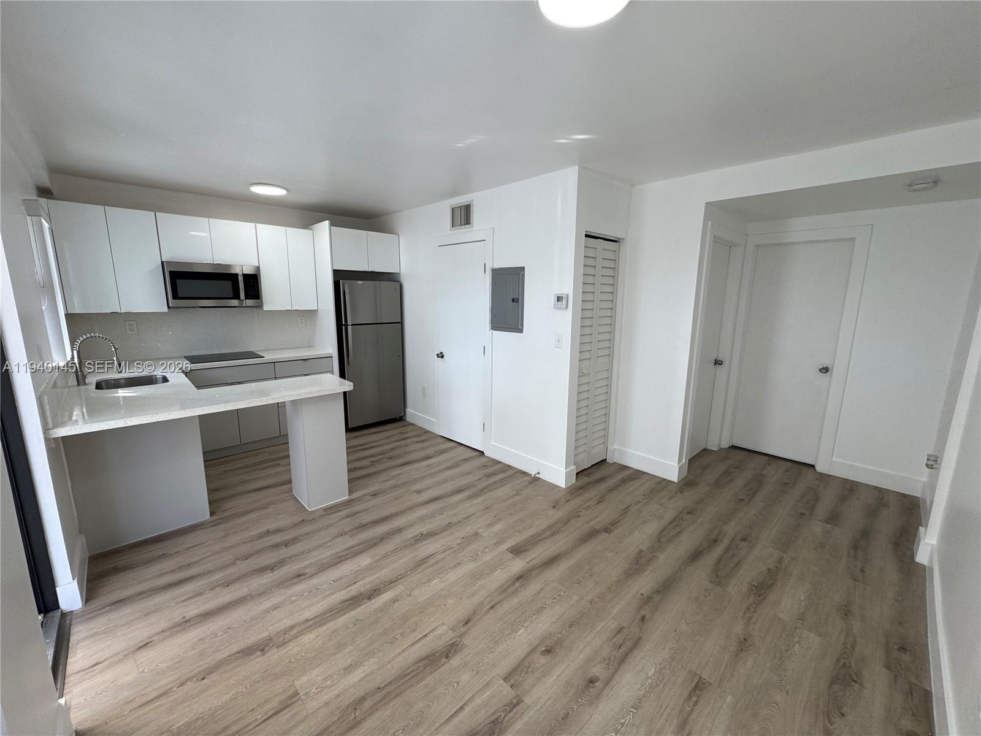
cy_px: 368
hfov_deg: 102.1
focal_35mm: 14
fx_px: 397
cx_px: 490
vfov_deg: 85.7
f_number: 2.2
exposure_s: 1/120
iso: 50
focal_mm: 2.22
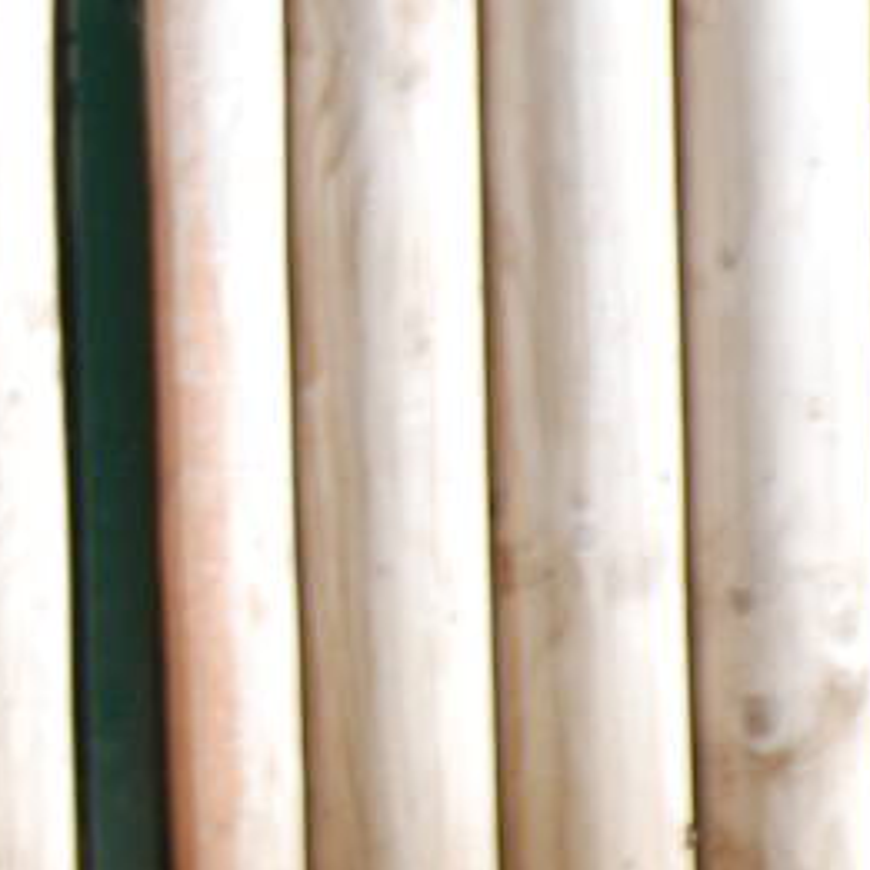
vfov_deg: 1.1
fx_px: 43409
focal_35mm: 1527
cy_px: -592
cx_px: -1277
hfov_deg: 1.1
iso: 280
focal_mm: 195
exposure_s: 1/500
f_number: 5
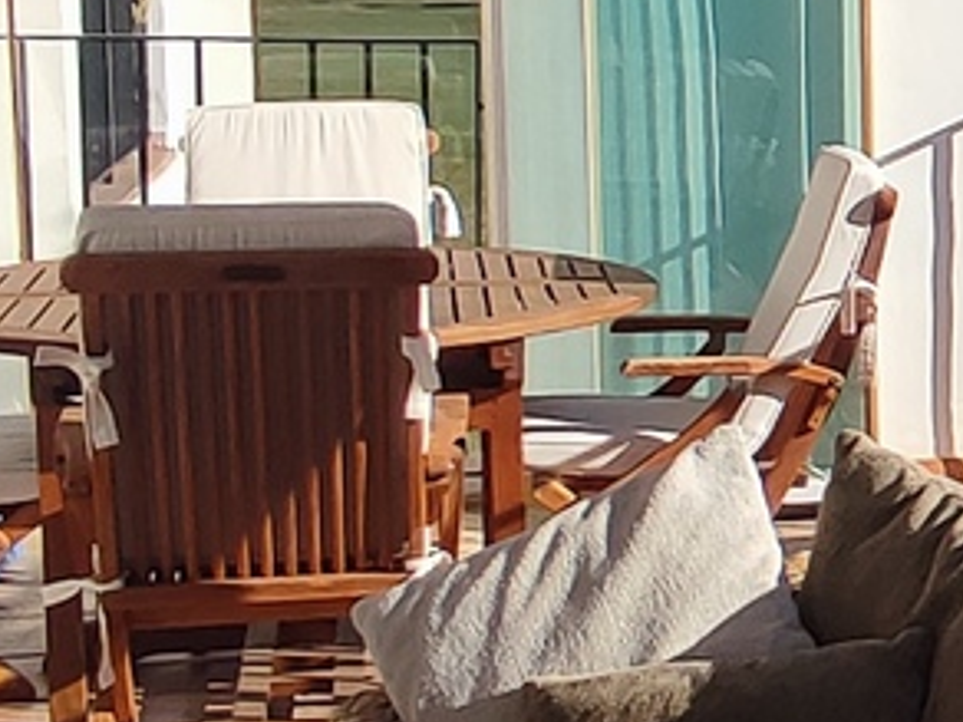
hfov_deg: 22.0
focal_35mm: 70
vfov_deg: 21.0
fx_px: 1947
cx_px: 1520
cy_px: 323
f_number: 2.2
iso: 50
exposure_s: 1/1464
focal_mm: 1.65
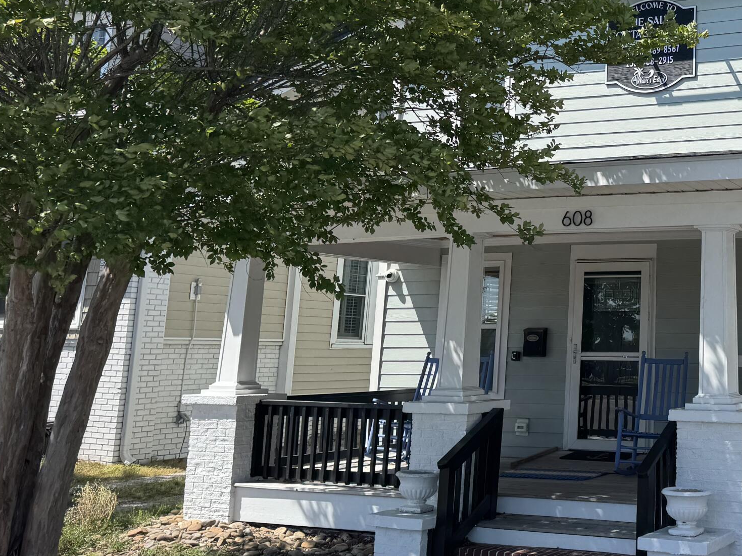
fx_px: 1050
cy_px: 143
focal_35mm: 49
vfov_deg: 29.2
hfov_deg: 35.8
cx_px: 712
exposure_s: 1/2604
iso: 80
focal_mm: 6.76
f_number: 1.78
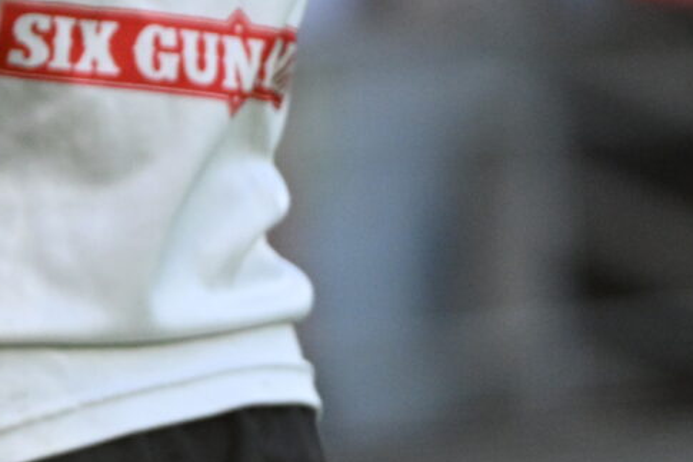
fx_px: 36580
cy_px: -566
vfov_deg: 0.7
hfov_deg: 1.1
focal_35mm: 1901
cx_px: -800
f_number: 4
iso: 1400
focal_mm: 360
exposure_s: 1/1600
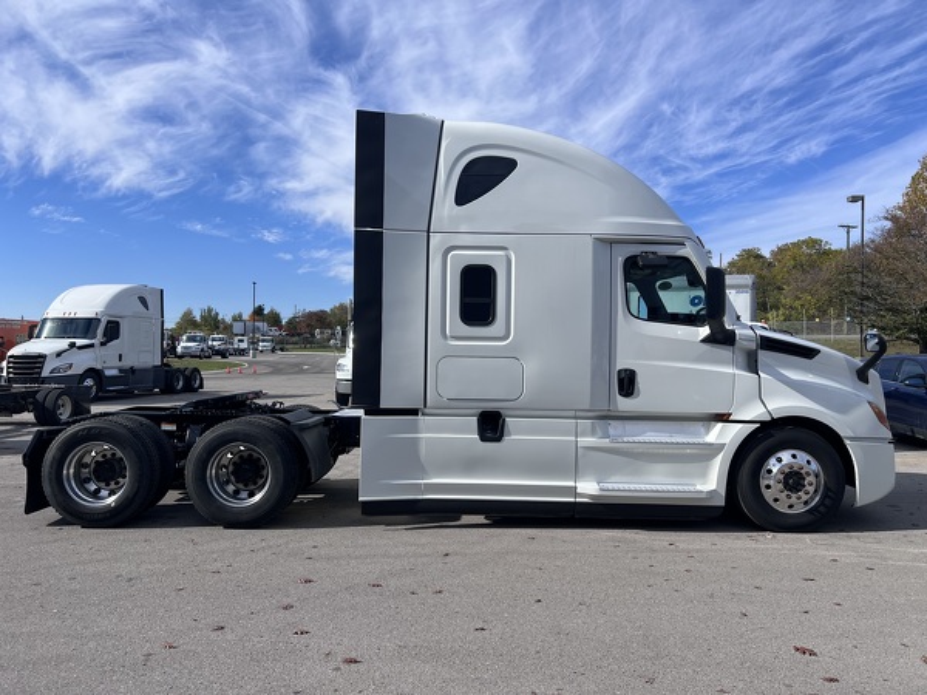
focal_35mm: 26
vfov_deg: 53.1
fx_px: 696
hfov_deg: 67.3
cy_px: 348
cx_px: 464
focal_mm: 5.7
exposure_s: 1/5076
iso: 50
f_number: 1.5
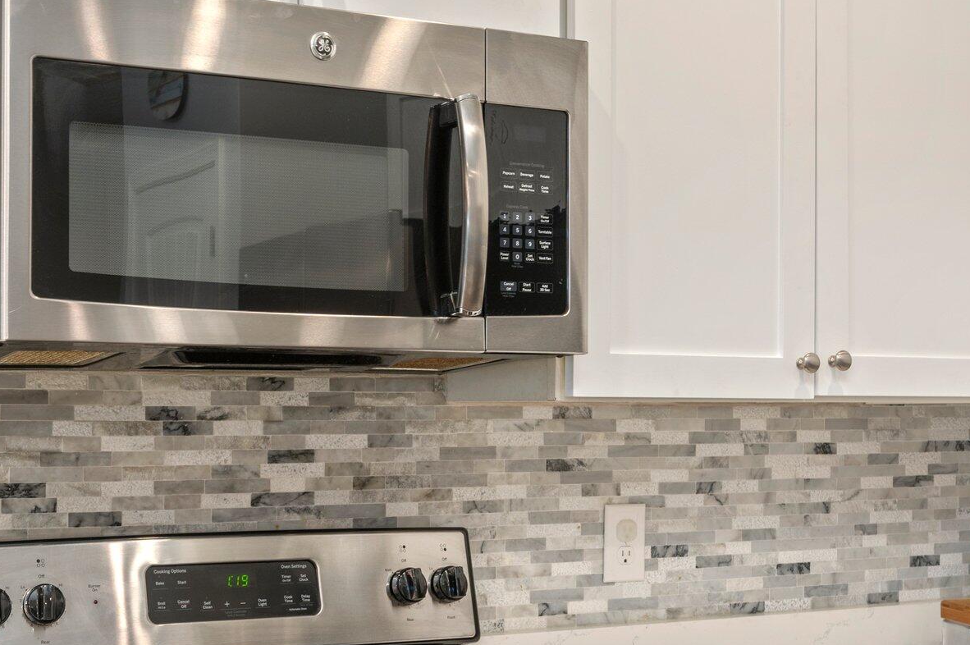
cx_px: 297
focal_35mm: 52
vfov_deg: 25.7
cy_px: 464
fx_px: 1400
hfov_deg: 37.7
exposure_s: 1/8
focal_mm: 30
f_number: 9
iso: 250
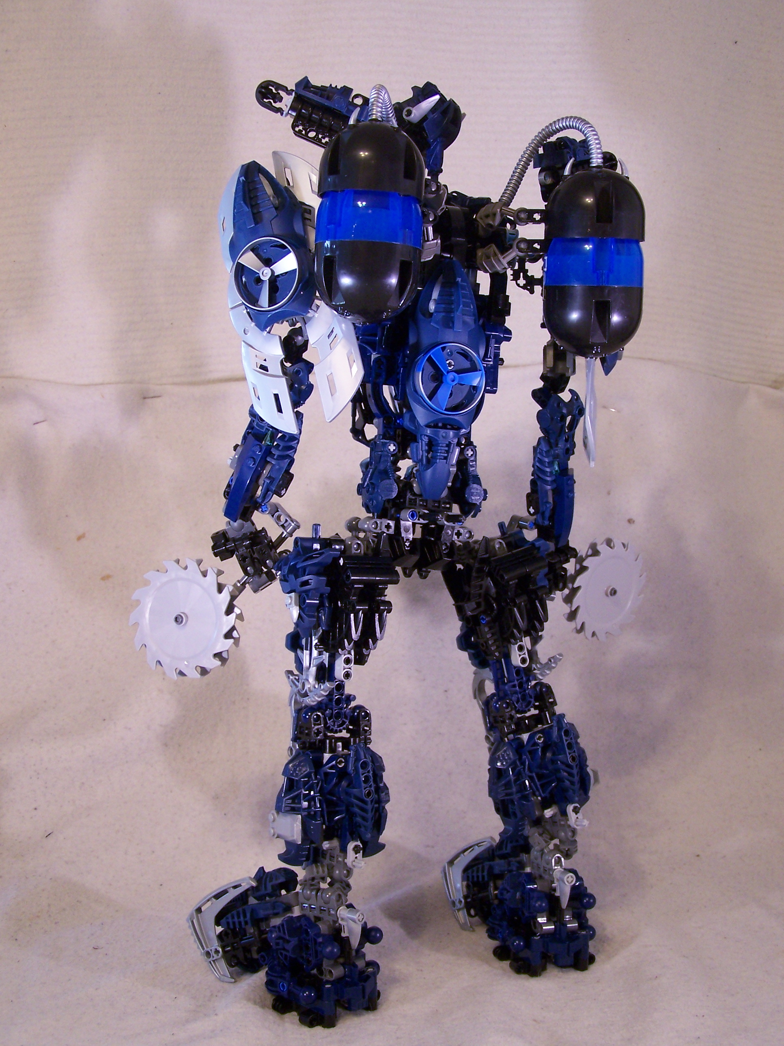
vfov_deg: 39.7
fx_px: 1450
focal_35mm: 48
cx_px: 392
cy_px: 523
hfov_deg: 30.3
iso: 140
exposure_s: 1/8
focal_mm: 8
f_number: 3
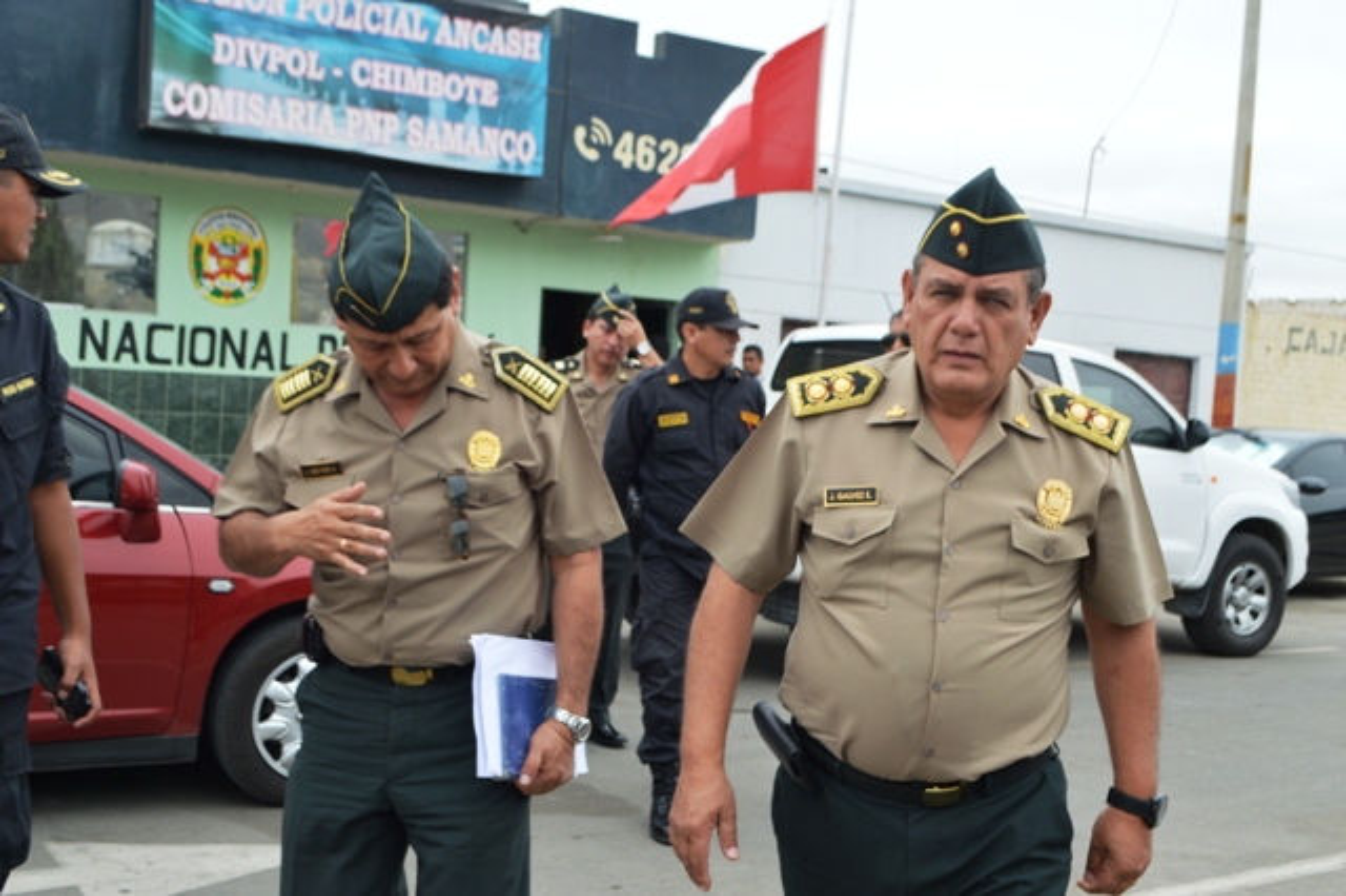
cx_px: 673
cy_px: 448
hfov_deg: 46.4
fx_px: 1569
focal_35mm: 42
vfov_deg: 31.9
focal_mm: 28
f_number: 8
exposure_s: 1/250
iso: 100
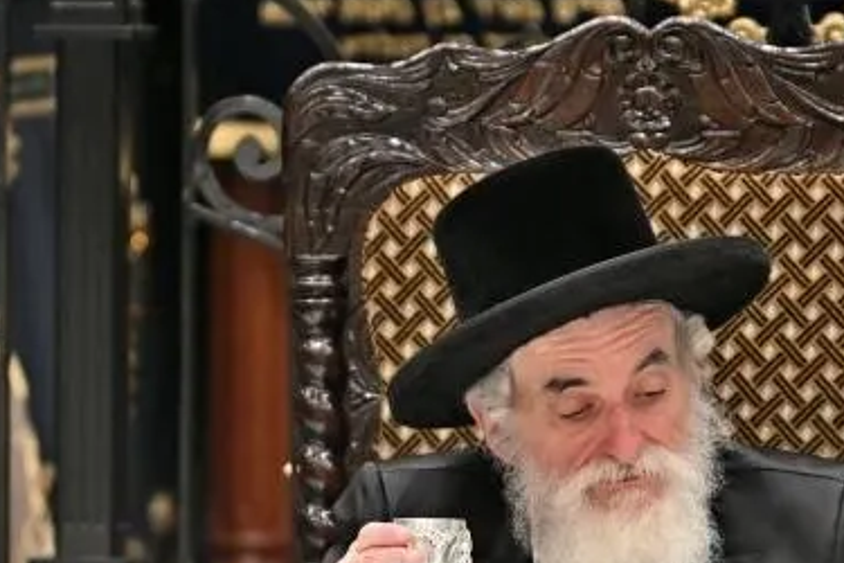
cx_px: 581
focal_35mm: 819
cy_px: 376
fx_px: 19199
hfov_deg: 2.5
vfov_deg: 1.7
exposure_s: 1/400
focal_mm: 200
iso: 250
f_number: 2.8
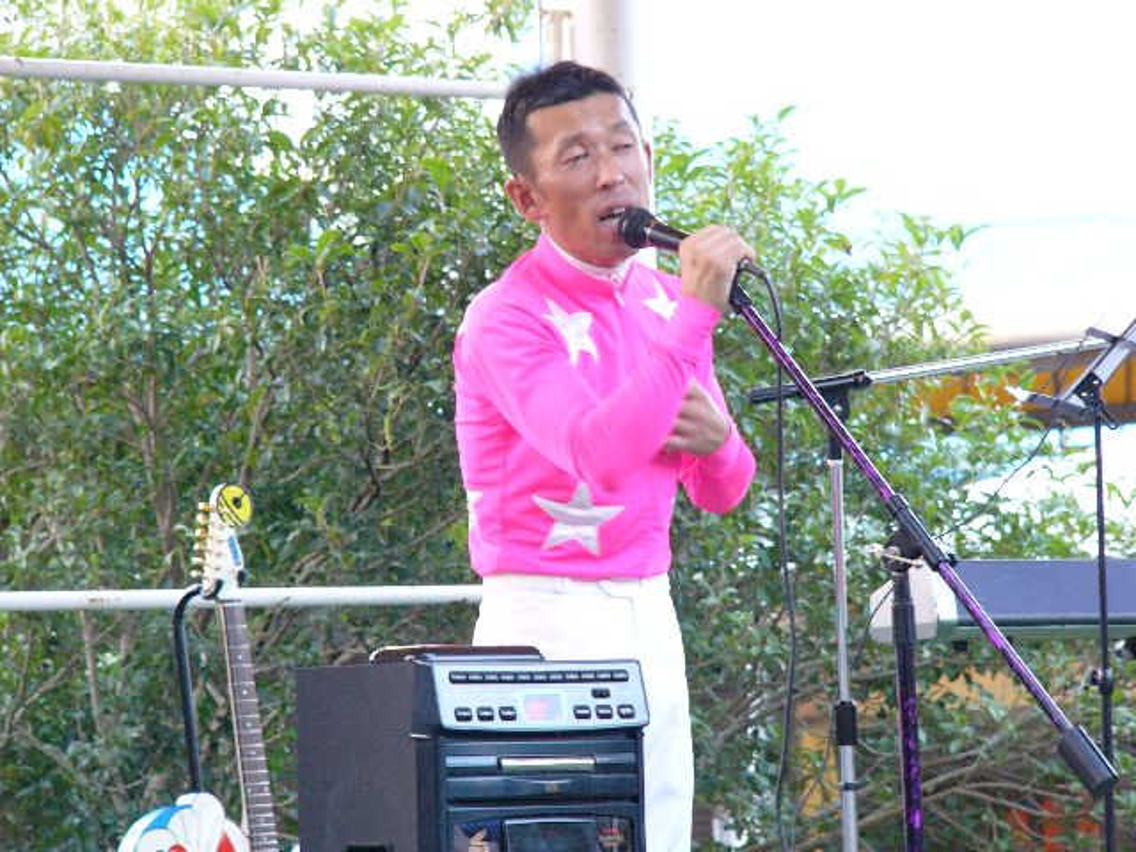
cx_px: 568
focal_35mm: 215
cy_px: 426
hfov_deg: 9.2
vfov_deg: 6.9
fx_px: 7056
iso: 200
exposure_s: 1/10
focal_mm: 35.8
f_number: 2.8
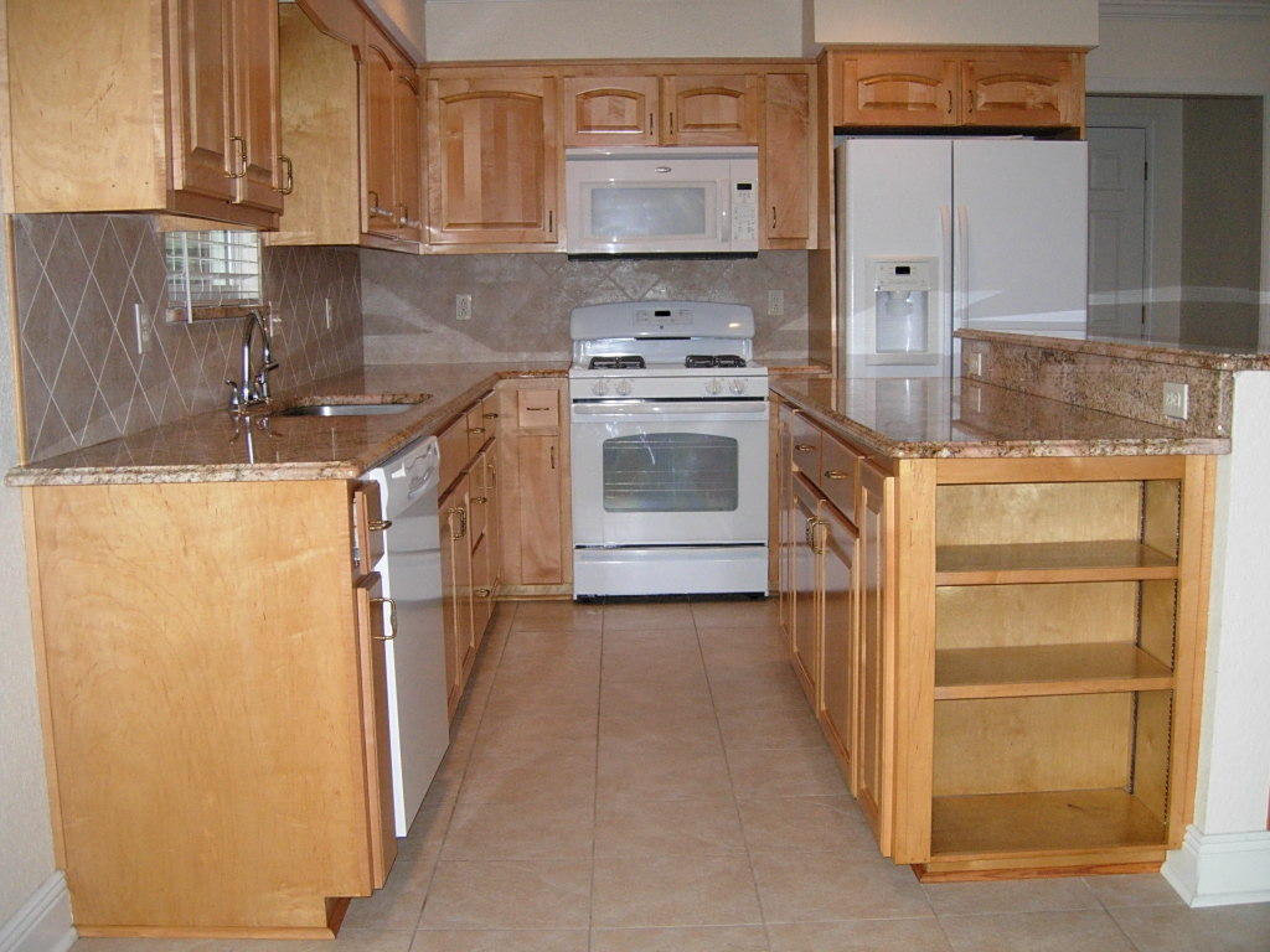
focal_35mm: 36
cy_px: 476
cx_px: 635
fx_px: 1321
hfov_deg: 51.4
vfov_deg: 39.7
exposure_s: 1/181
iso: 200
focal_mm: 7.5
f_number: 2.7
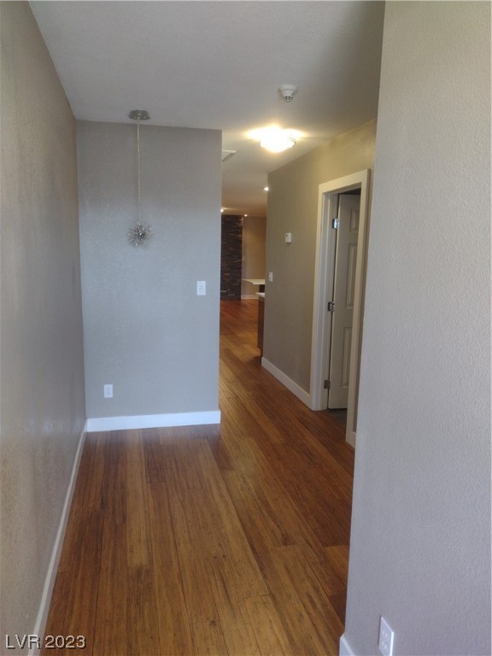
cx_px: 246
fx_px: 512
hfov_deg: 51.4
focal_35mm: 27
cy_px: 328
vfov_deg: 65.3
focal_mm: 4.71
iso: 153
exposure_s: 1/40
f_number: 1.7
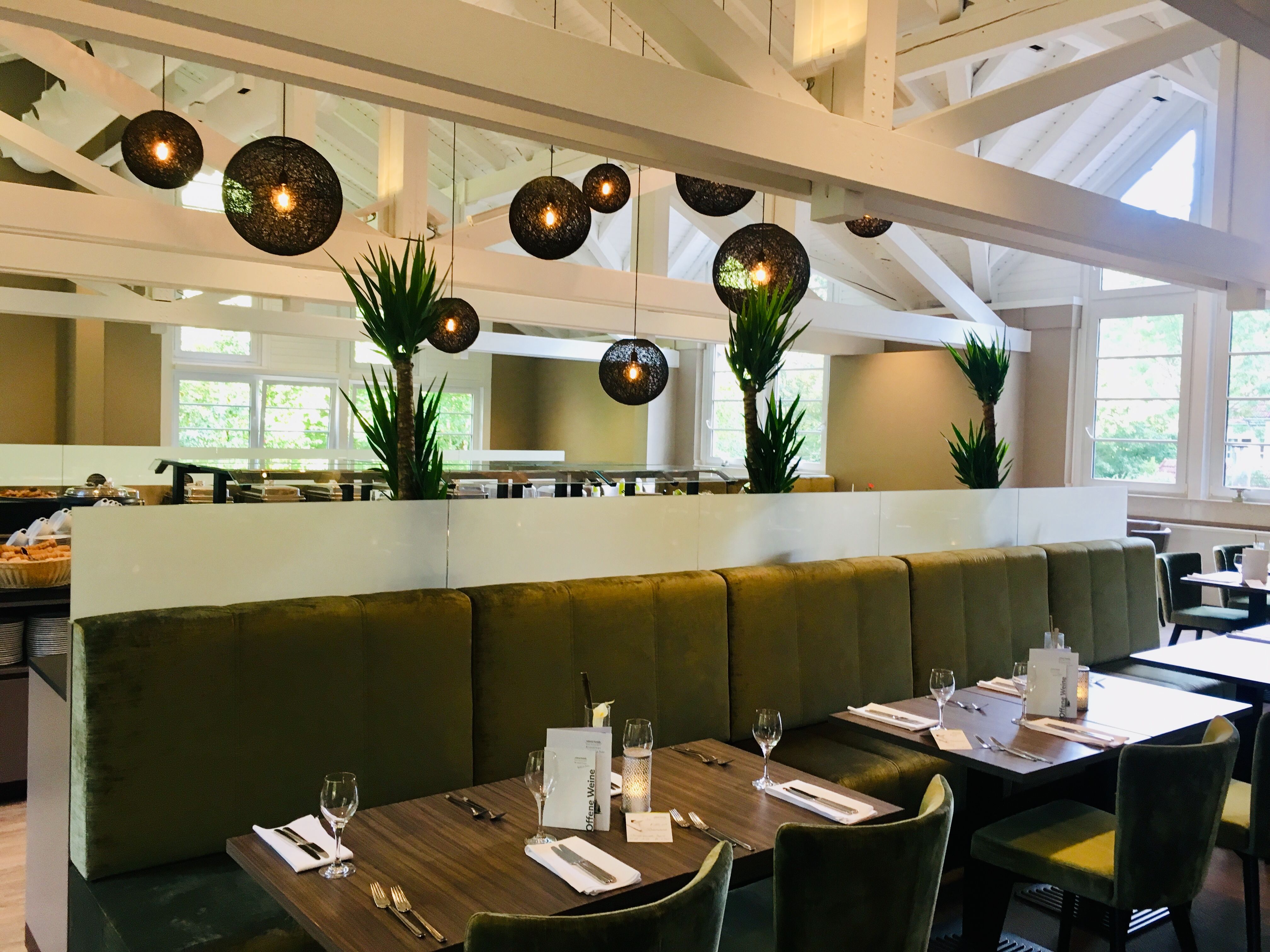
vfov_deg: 48.2
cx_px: 635
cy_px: 476
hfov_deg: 61.7
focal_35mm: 29
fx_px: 1064
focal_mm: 4.15
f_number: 2.2
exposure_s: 1/33
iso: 100
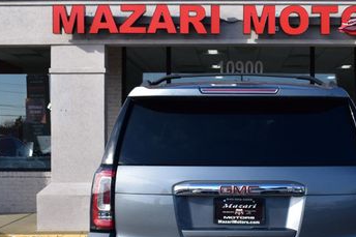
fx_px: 662
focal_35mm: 67
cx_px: 242
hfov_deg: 29.8
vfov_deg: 20.2
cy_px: 162
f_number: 11
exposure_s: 1/400
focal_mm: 24
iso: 400
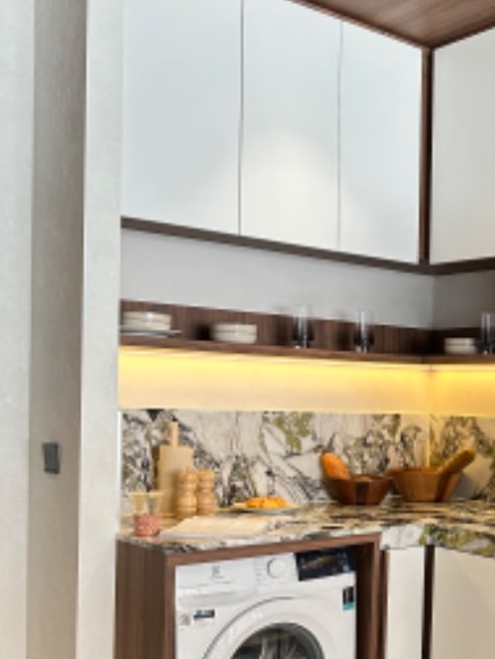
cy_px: 416
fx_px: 915
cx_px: 484
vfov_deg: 39.4
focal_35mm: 48
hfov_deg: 28.6
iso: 200
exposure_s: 1/121
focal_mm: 6.86
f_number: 1.78
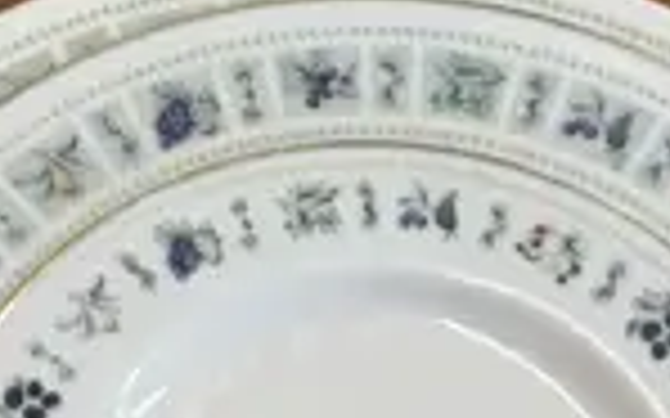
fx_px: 3450
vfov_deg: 6.5
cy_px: -656
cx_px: 211
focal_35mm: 189
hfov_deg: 11.1
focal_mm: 4.25
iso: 50
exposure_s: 1/100
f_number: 1.8
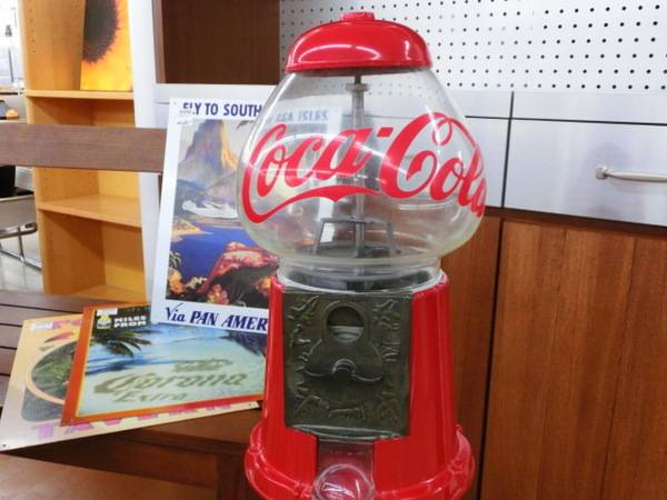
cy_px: 250
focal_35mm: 32
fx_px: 617
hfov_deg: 56.8
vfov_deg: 44.2
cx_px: 334
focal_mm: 5.7
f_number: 3.8
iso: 640
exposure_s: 1/125
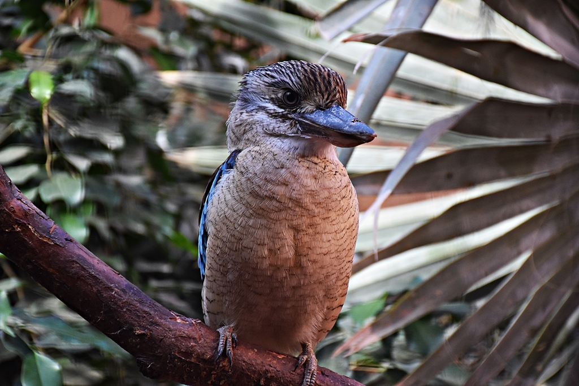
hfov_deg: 12.2
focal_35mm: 168
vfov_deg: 8.2
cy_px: 193
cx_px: 290
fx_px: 2702
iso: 1100
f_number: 5.6
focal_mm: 112
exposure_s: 1/125
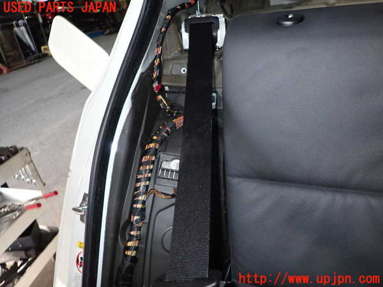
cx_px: 192
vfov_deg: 54.9
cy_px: 144
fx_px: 277
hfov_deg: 69.4
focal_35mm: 25
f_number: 5.6
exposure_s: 1/30
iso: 400
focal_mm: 4.5
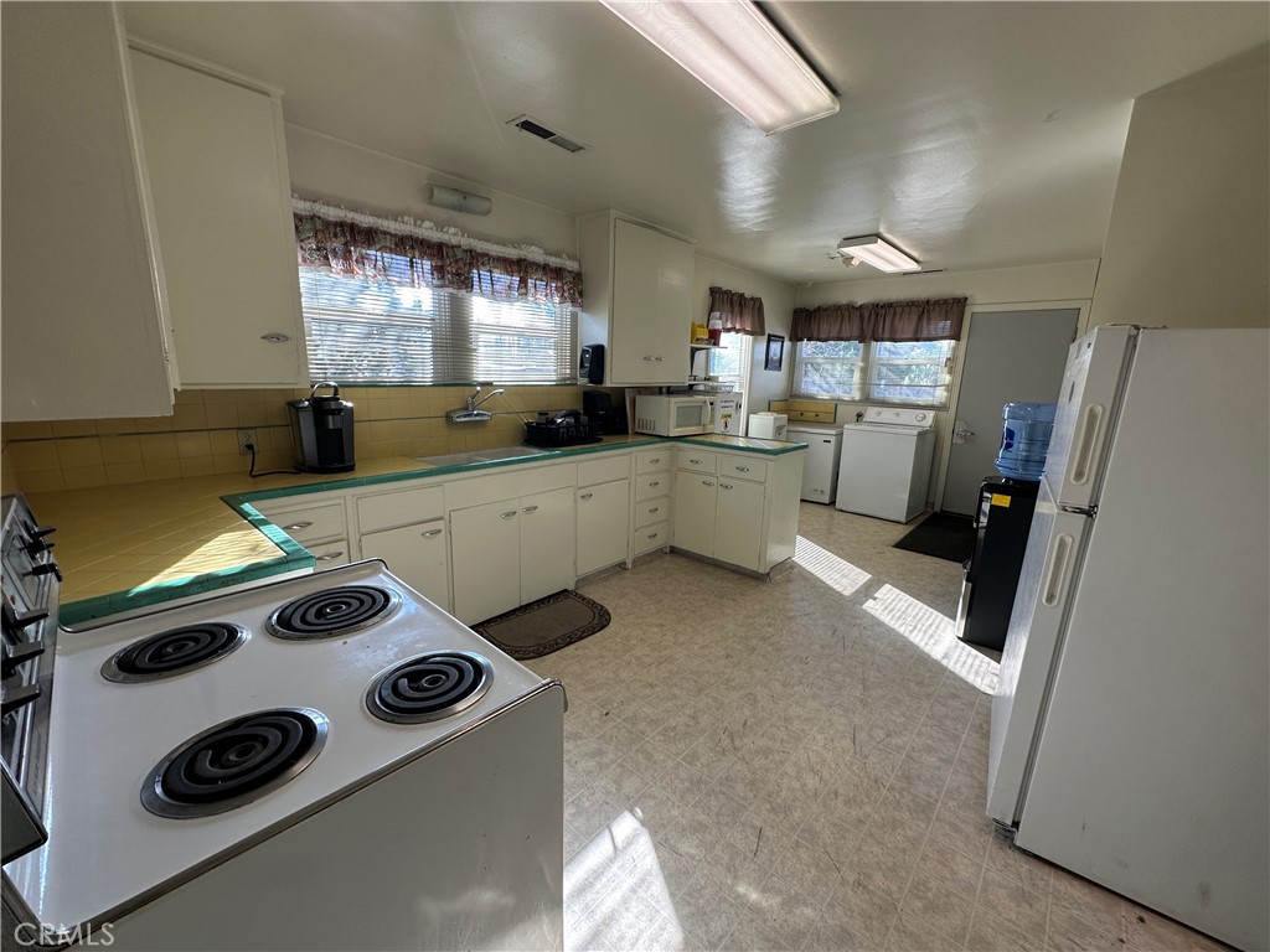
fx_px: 514
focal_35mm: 14
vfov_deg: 85.7
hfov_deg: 102.1
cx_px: 635
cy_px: 476
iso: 80
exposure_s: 1/120
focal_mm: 2.22
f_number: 2.2
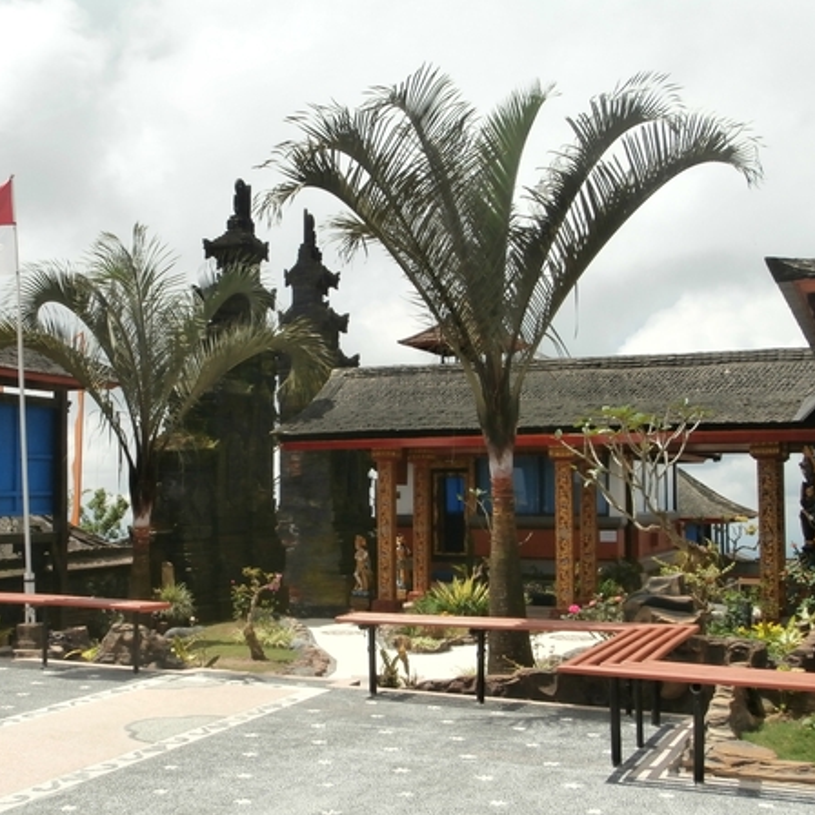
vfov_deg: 37.6
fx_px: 1199
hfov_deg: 37.2
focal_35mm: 45
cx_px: 278
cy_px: 408
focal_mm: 6.67
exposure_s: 1/1250
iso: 100
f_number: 3.9
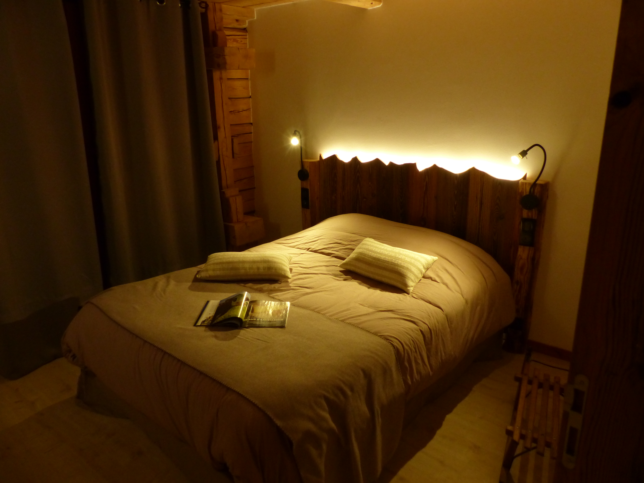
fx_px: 465
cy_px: 242
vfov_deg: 54.9
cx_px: 322
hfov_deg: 69.4
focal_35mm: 25
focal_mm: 4.5
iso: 400
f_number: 2.8
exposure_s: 1/60
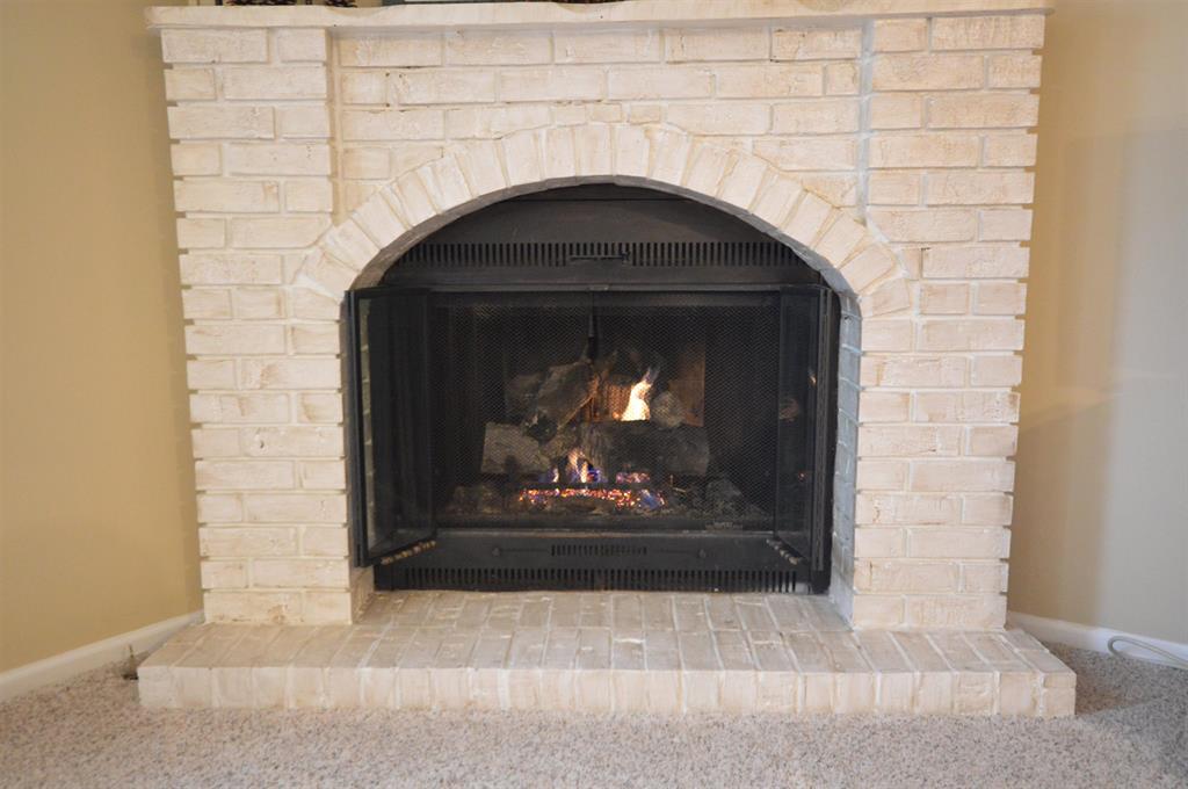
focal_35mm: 30
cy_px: 394
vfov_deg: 43.5
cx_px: 594
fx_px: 989
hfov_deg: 62.0
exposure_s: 1/20
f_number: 5.6
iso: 3200
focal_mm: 20
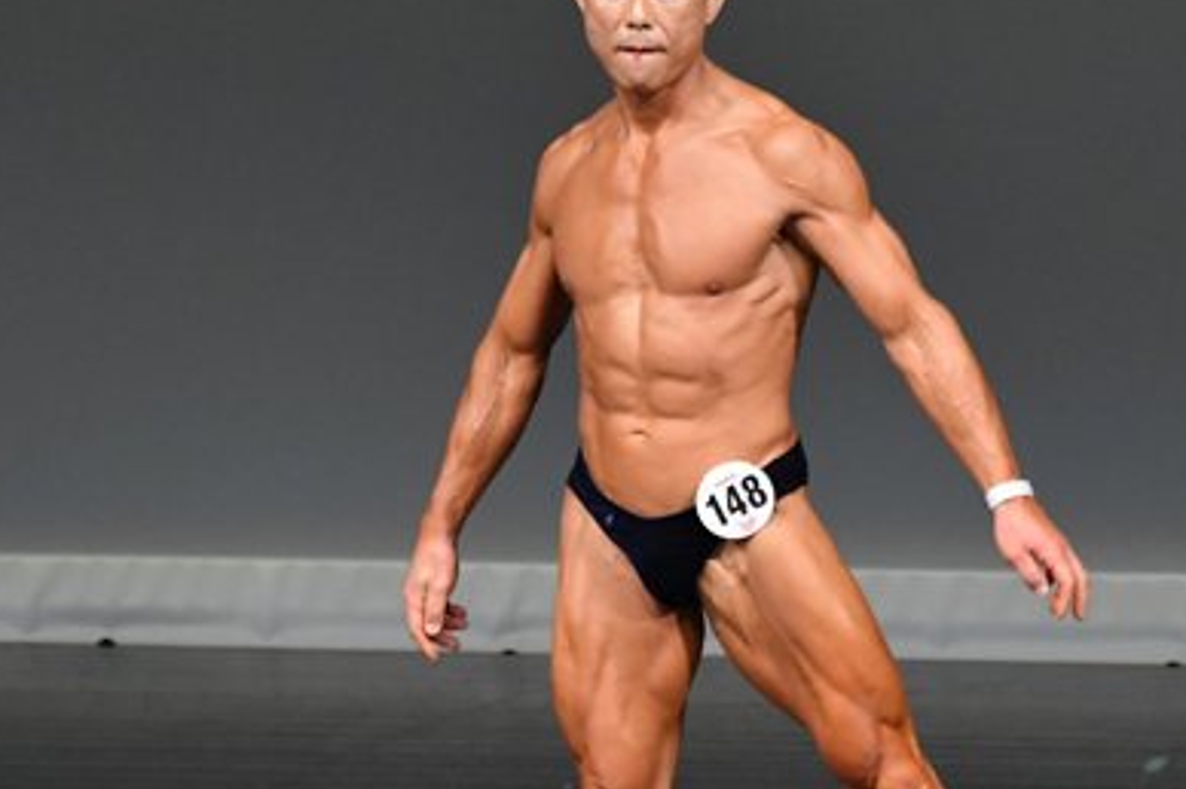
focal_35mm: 749
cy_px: 550
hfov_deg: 2.8
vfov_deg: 1.8
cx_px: 848
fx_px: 24654
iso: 4000
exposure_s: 1/400
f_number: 5.6
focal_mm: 250
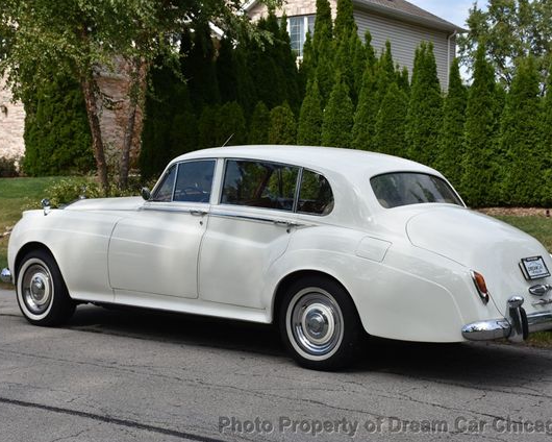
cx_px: 303
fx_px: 973
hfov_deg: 31.6
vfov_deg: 25.6
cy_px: 222
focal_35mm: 60
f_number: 8
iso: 200
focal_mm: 35
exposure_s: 1/500
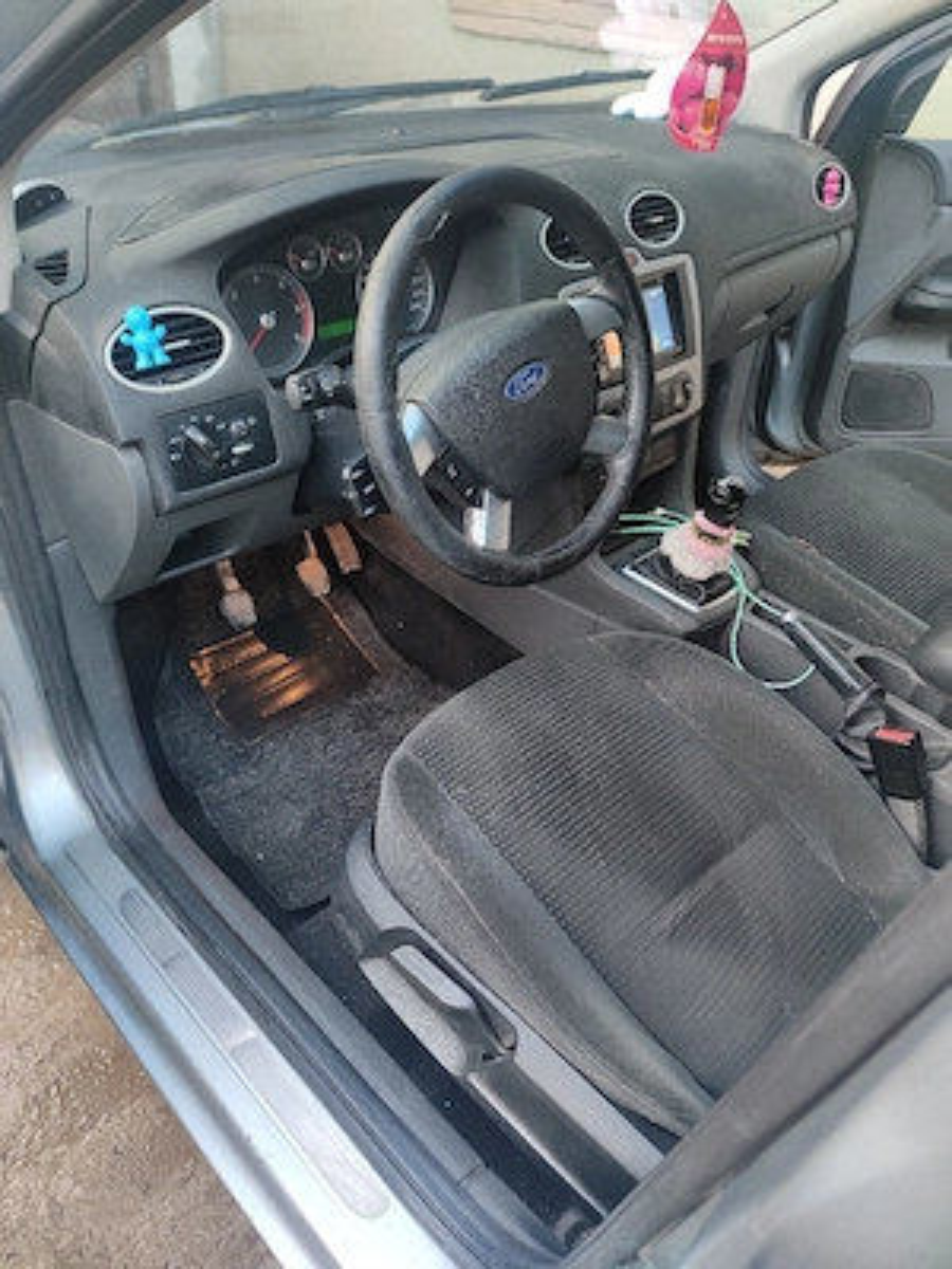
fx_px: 880
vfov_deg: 71.6
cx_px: 476
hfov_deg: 56.8
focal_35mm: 24
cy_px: 634
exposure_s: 1/47.2
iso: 152
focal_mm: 6.72
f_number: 1.69
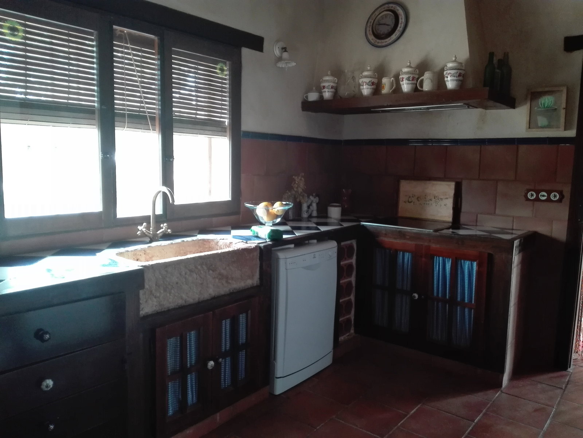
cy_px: 219
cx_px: 292
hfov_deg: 65.3
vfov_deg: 51.4
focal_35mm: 27
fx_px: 455
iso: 430
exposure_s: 1/33
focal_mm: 3.79
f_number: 2
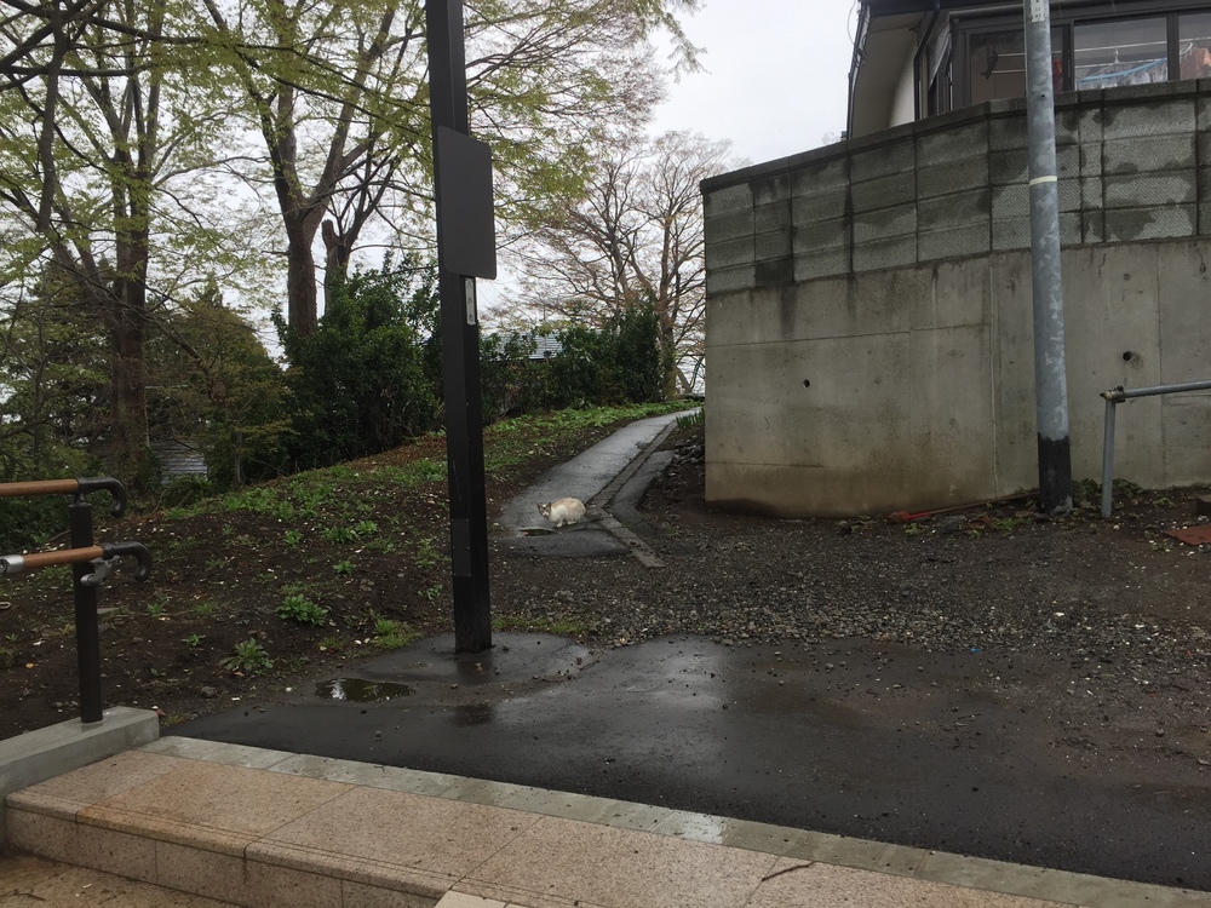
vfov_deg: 48.2
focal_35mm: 29
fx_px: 1015
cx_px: 606
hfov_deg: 61.7
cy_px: 454
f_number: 2.2
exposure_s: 1/332
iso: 32
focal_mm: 4.15
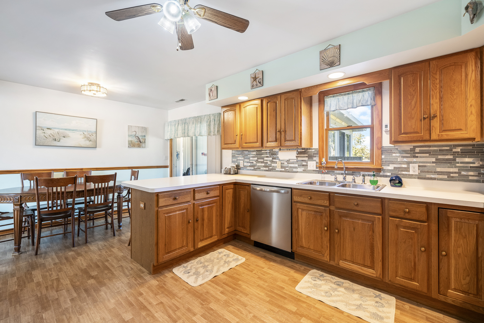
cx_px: 242
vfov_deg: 77.3
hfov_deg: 100.4
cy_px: 162
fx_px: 202
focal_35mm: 15
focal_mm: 15
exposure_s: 1/2
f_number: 8
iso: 320
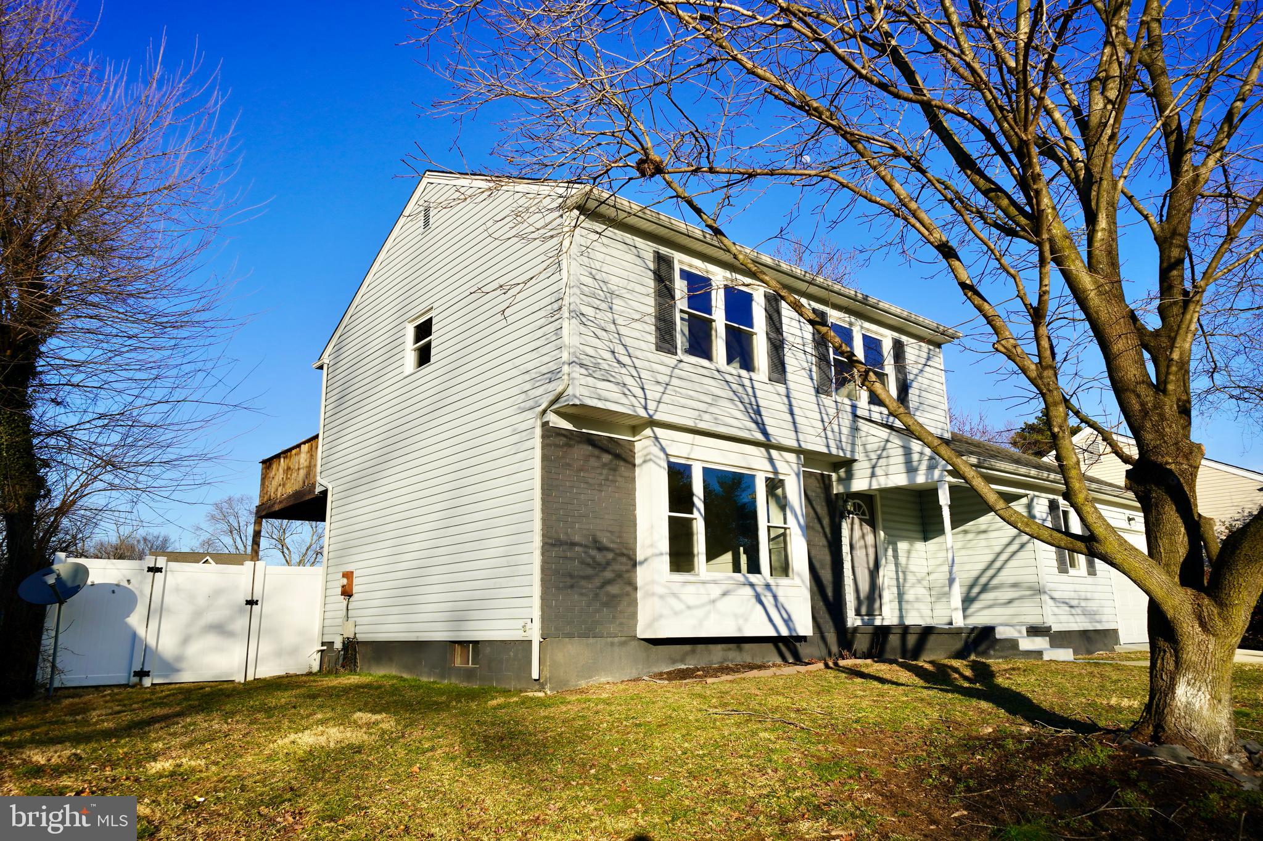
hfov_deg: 73.7
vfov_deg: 53.1
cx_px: 632
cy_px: 420
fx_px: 842
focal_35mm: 24
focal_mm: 24
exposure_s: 1/200
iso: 100
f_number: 10
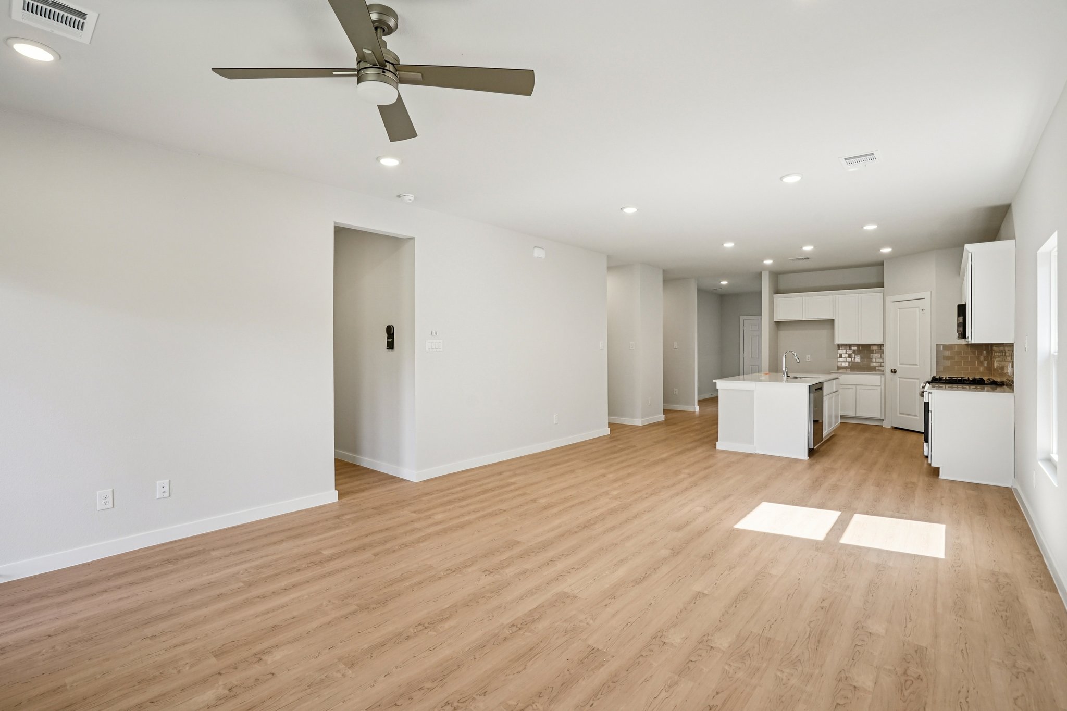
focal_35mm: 16
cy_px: 356
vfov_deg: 73.7
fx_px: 474
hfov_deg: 96.7
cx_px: 534
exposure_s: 1/60
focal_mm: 16
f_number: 8
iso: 400
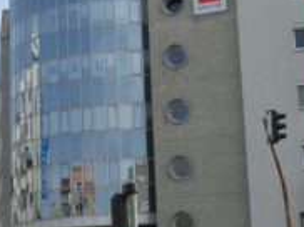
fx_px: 816
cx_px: 115
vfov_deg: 15.8
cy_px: 97
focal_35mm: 93
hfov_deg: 21.1
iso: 80
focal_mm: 8.29
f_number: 4.2
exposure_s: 1/640
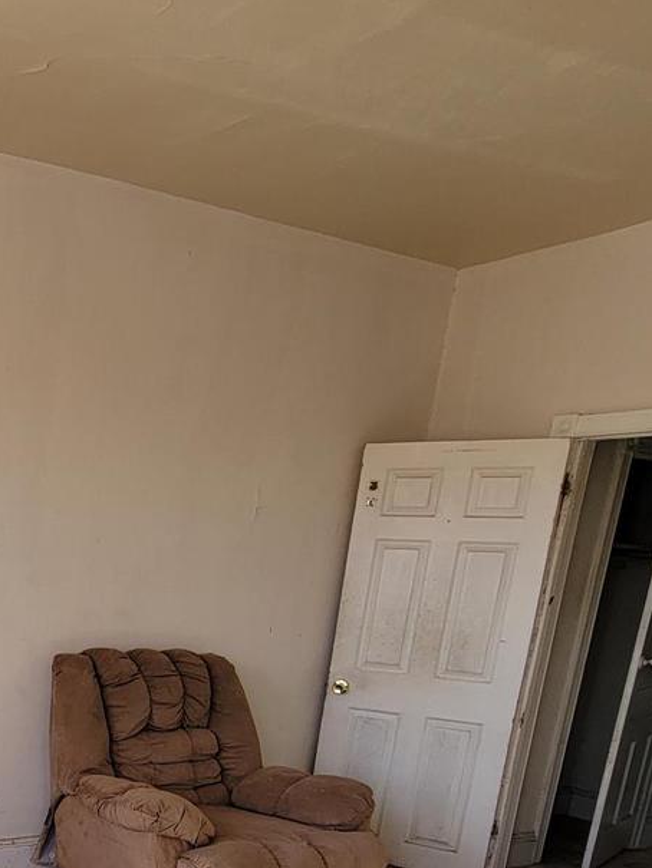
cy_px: 753
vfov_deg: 50.2
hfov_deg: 33.9
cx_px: -146
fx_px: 828
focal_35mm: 33
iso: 80
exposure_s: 1/120
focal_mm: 2.2
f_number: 2.2
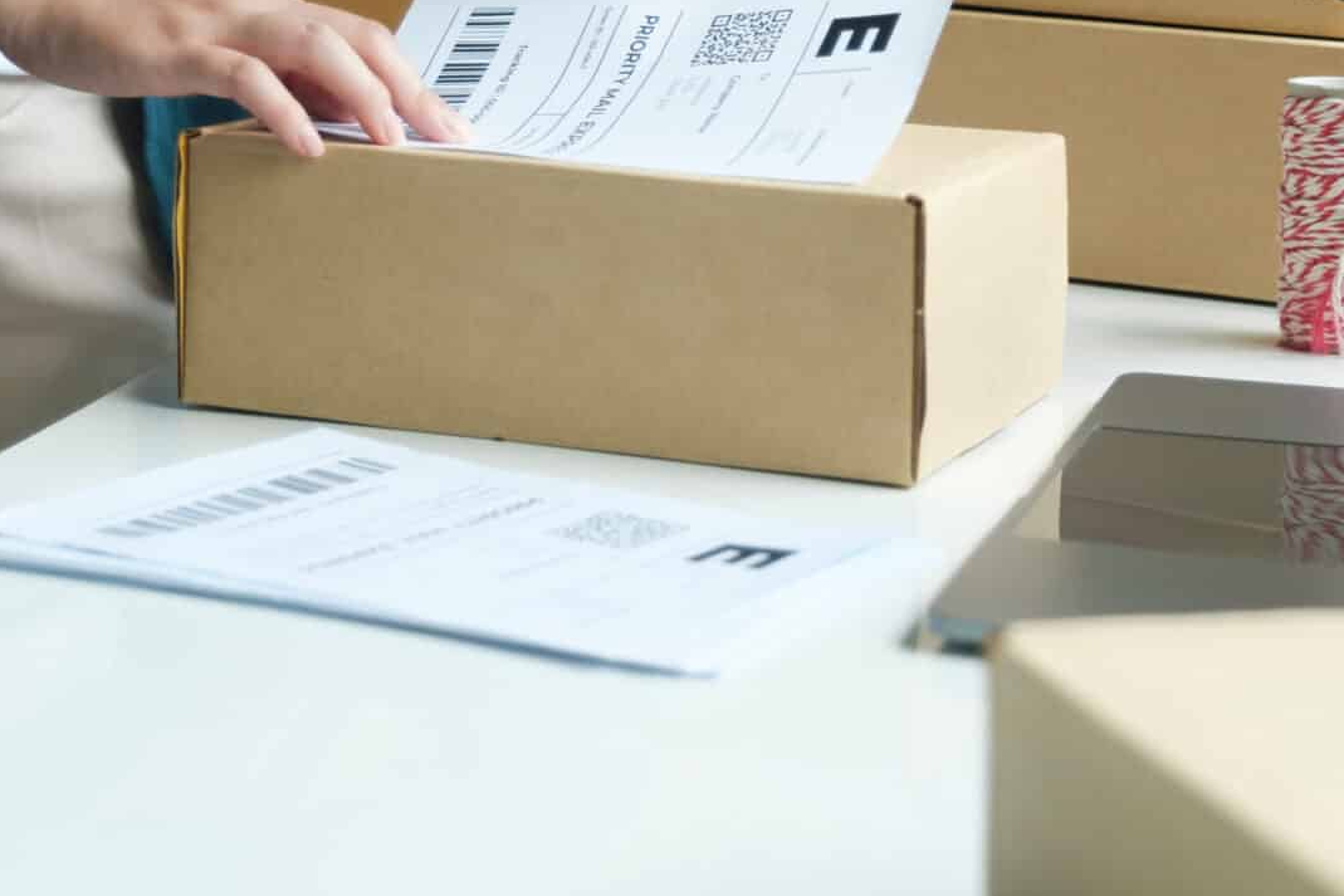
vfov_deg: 15.1
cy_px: 129
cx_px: 901
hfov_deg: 22.5
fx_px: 3360
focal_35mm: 90
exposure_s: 1/125
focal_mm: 31.1
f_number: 2.8
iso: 320
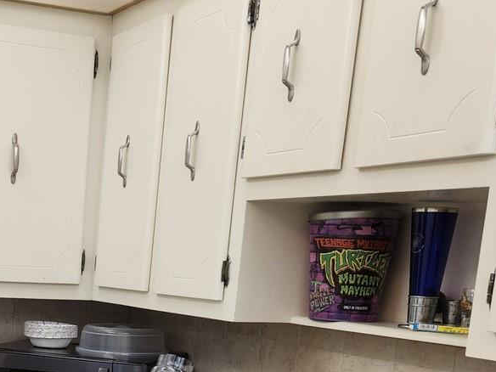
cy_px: 427
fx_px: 903
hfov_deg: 28.9
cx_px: 11
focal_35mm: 63
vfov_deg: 21.8
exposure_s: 1/120
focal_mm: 5.4
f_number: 1.8
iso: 64
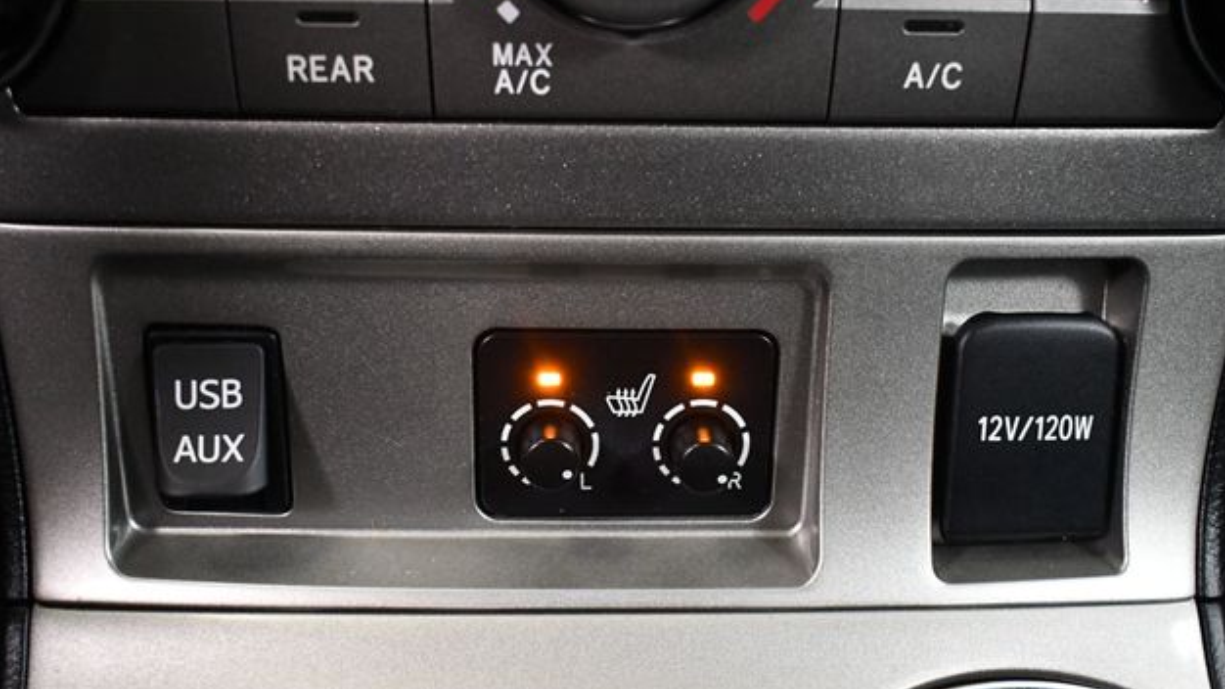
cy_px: 401
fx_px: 1462
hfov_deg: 45.5
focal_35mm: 45
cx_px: 622
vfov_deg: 26.5
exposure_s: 1/80
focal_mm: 21
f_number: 3.8
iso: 3200
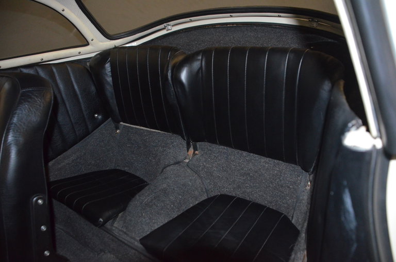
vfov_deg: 47.8
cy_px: 131
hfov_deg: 67.5
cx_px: 198
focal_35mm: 27
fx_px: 296
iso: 3200
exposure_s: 1/60
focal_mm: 18
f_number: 3.5
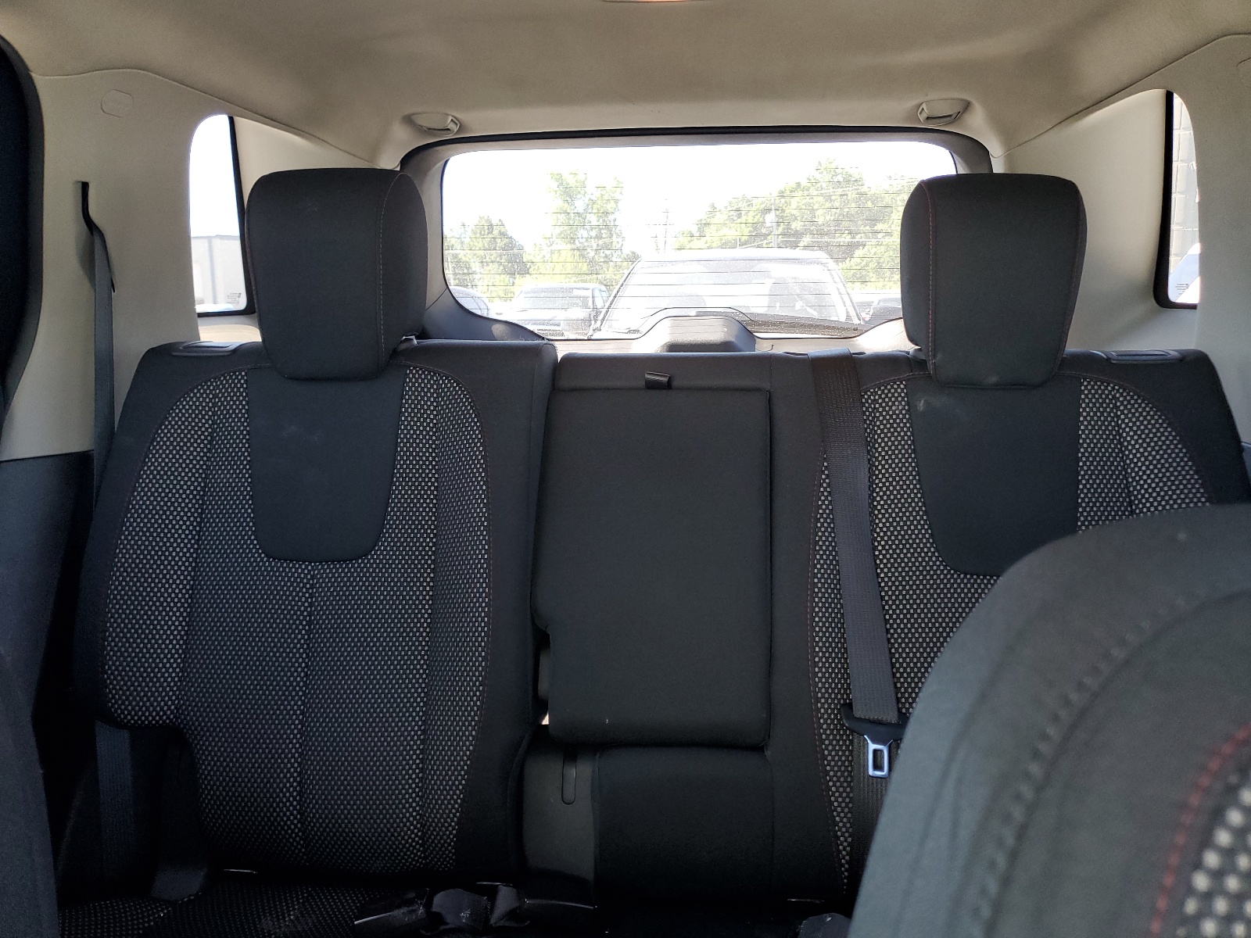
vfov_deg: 53.1
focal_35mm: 26
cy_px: 469
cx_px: 626
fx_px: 940
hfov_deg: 67.3
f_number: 1.5
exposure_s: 1/120
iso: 86
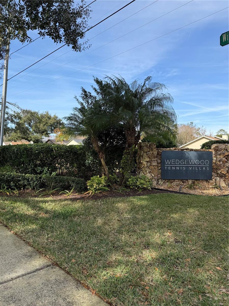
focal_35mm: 24
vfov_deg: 71.6
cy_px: 153
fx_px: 212
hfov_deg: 56.8
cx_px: 114
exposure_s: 1/2611
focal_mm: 6.76
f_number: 1.78
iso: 80
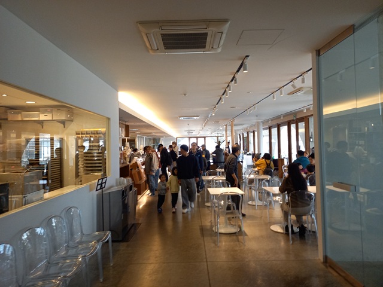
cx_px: 192
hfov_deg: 69.4
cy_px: 144
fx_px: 277
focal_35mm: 25
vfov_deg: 54.9
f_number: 1.8
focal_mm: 4.65
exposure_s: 1/60
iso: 200
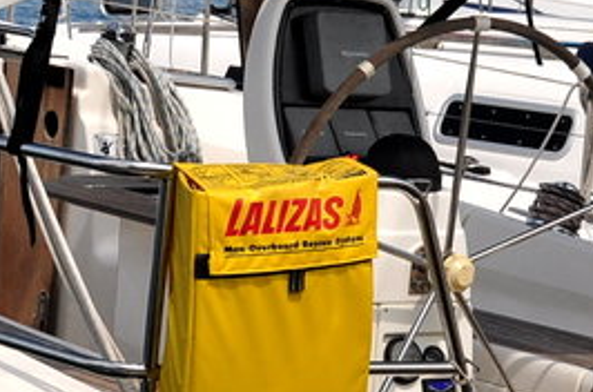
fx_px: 2613
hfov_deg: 12.9
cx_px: 125
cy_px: 185
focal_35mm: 159
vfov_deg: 8.6
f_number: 4
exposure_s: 1/3200
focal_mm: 22
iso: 250
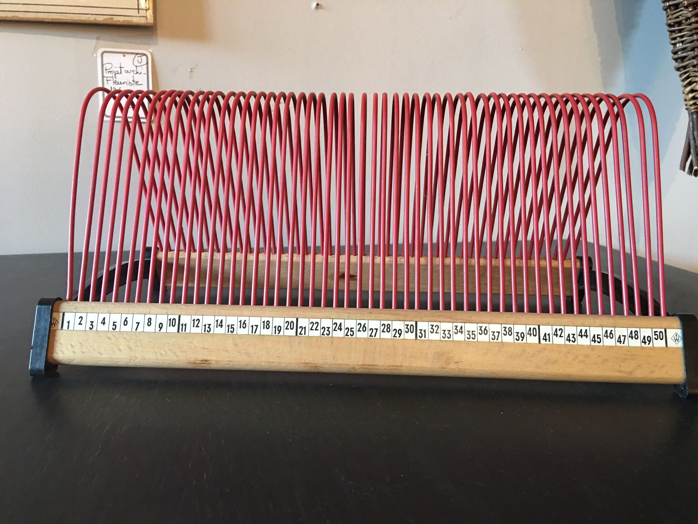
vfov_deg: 48.2
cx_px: 349
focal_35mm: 29
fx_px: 585
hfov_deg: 61.7
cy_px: 262
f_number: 2.2
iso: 100
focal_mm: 4.15
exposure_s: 1/17
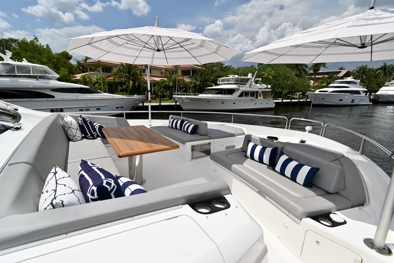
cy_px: 132
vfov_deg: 77.3
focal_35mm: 15
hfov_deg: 100.4
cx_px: 197
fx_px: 164
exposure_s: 1/640
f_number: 9
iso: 100
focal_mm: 10
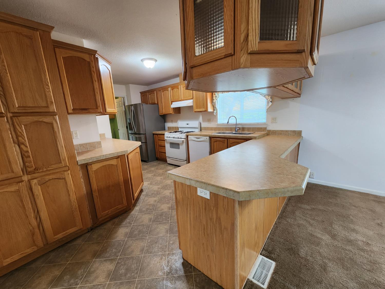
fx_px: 145
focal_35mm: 13
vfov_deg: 89.9
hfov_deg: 106.2
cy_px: 144
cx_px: 192
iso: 320
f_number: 2.2
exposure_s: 1/30
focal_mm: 2.2
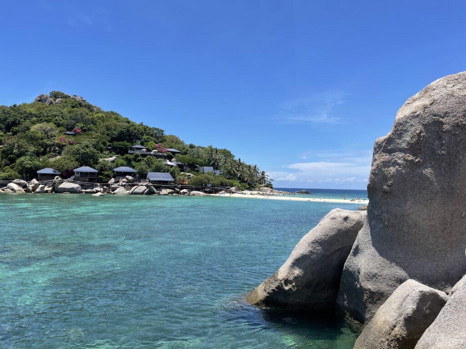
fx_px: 350
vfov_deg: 53.1
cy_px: 174
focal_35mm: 26
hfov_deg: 67.3
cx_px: 233
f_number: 1.6
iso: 32
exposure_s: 1/3401
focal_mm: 4.2
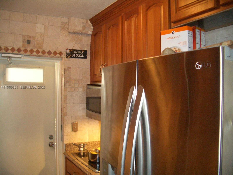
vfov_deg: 40.7
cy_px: 88
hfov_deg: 52.6
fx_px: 236
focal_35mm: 35
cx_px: 116
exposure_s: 1/60
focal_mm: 5.8
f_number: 2.6
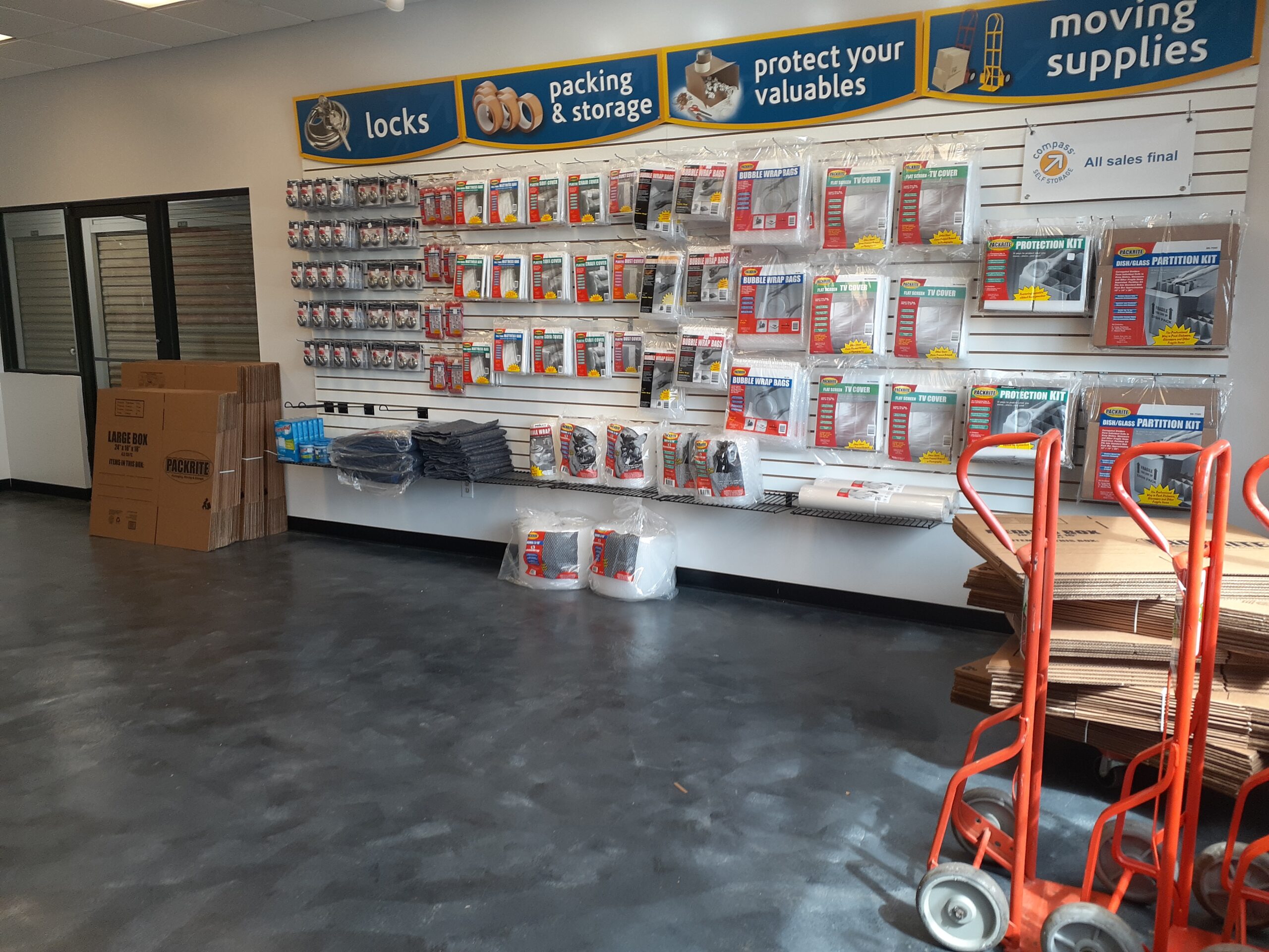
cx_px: 634
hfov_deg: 65.3
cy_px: 476
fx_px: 990
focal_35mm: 27
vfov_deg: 51.4
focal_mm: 3.6
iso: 50
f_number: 1.9
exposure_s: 1/60
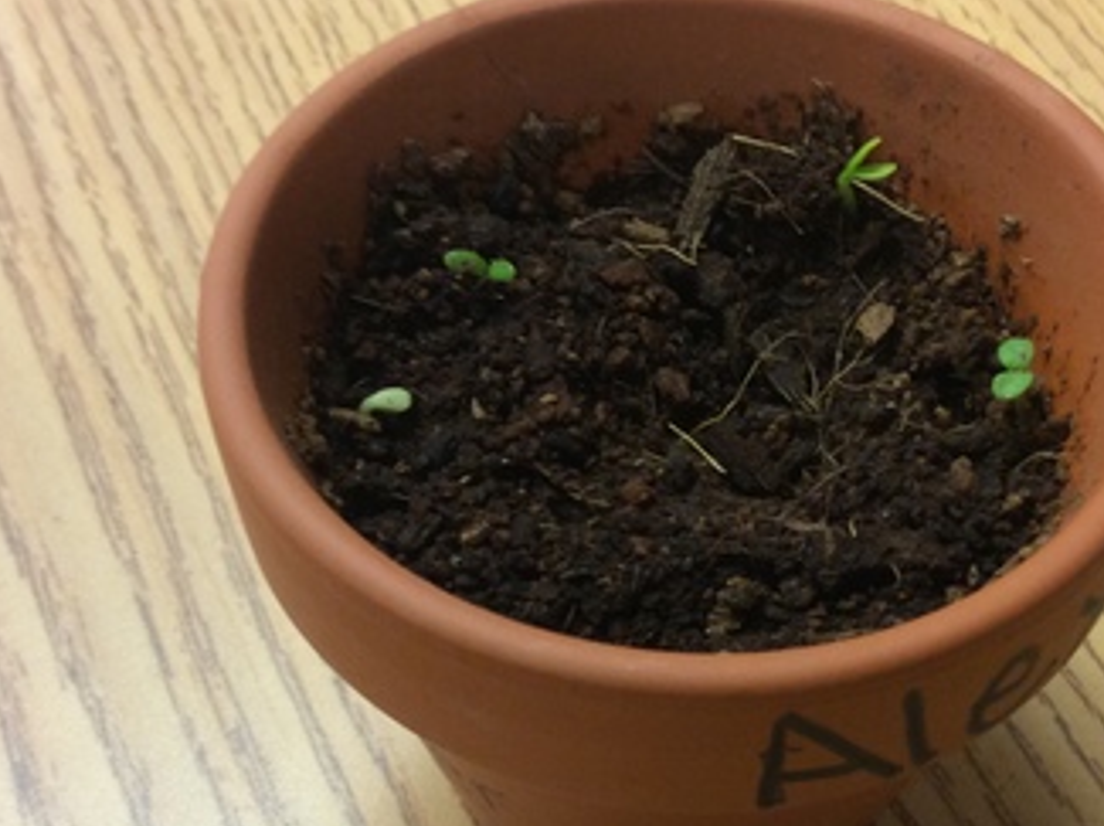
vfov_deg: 23.2
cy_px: 513
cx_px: 584
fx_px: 2007
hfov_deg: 30.7
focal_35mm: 63
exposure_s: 1/24
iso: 64
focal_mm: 3.3
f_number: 2.4
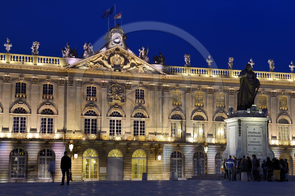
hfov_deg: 28.8
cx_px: 148
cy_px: 98
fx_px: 573
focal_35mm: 70
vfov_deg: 19.4
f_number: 6.3
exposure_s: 1/1.67
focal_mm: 70
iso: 400
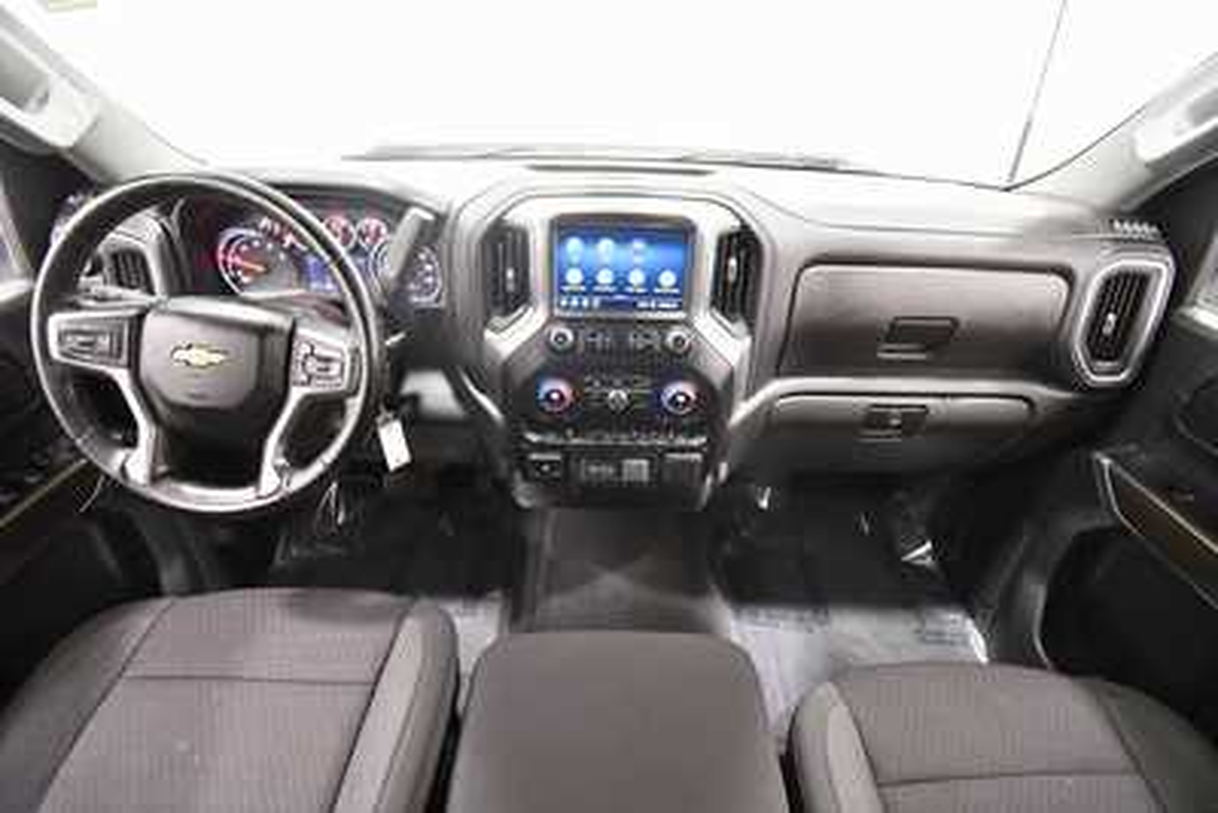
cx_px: 609
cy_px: 406
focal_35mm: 15
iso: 4000
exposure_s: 1/60
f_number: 4.5
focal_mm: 10
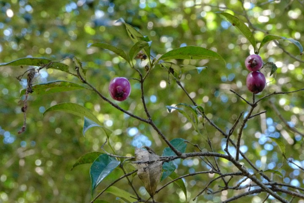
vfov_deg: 16.3
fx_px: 709
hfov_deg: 24.2
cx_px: 152
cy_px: 102
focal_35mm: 84
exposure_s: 1/125
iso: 4000
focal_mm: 56
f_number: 8
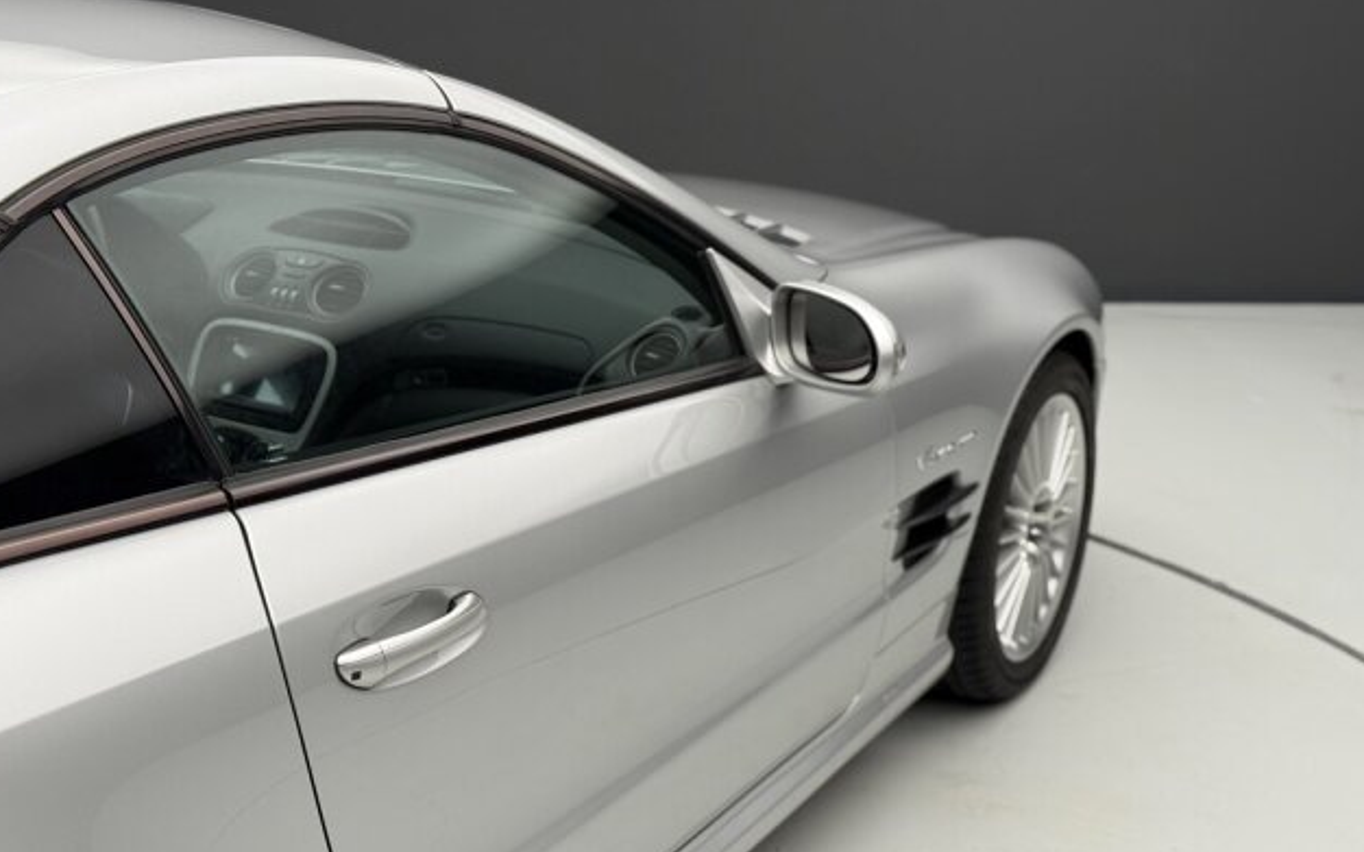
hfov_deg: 38.9
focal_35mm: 52
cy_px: 477
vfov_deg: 24.8
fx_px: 1933
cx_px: 671
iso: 100
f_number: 1.78
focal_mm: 6.76
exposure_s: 1/99
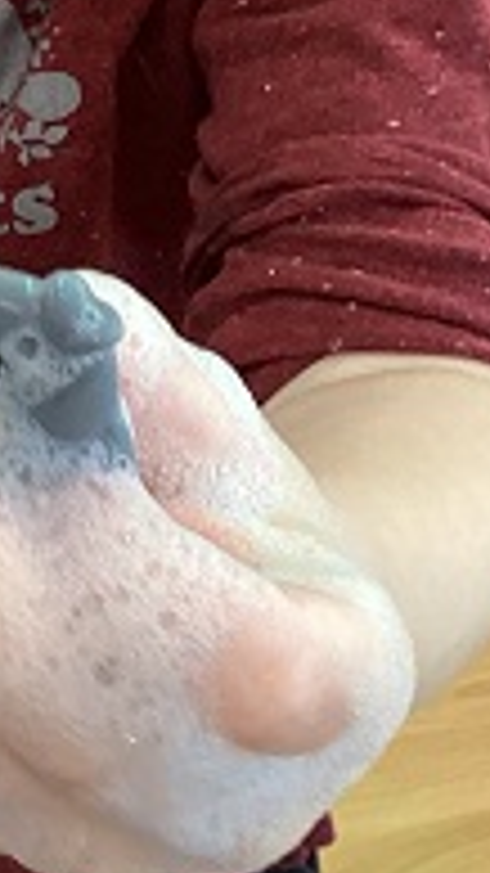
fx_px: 2682
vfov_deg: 18.4
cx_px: -76
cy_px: 266
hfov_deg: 10.3
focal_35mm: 116
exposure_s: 1/50
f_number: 2.4
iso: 125
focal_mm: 3.3
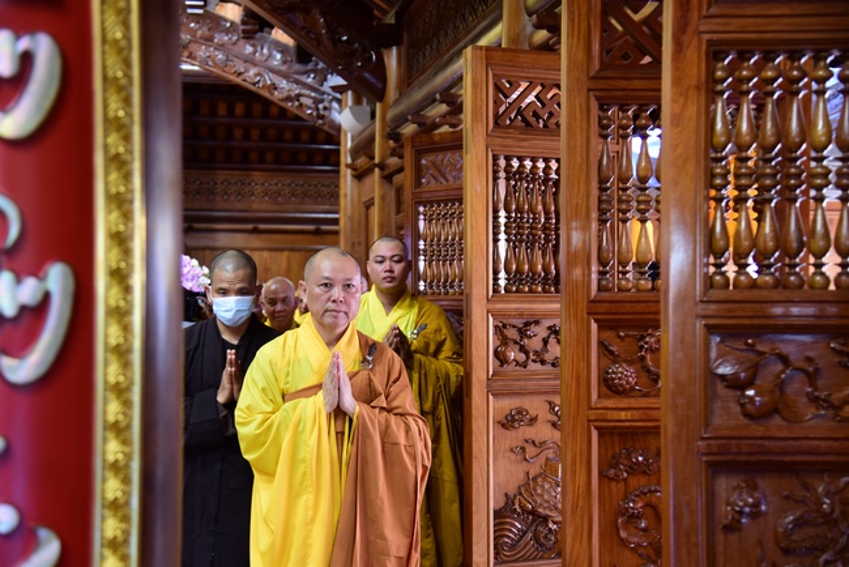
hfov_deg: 41.1
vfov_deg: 28.1
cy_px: 284
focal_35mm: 48
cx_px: 424
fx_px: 1132
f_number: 4
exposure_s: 1/60
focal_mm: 48
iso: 1000
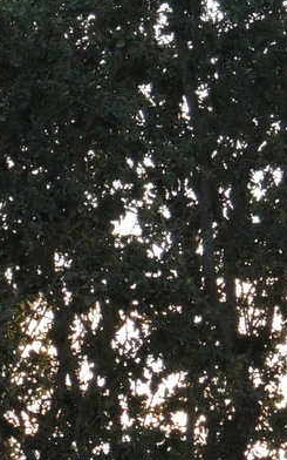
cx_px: -364
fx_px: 9736
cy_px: 256
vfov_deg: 2.7
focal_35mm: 778
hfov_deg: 1.7
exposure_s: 1/200
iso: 280
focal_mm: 40.1
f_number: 4.6
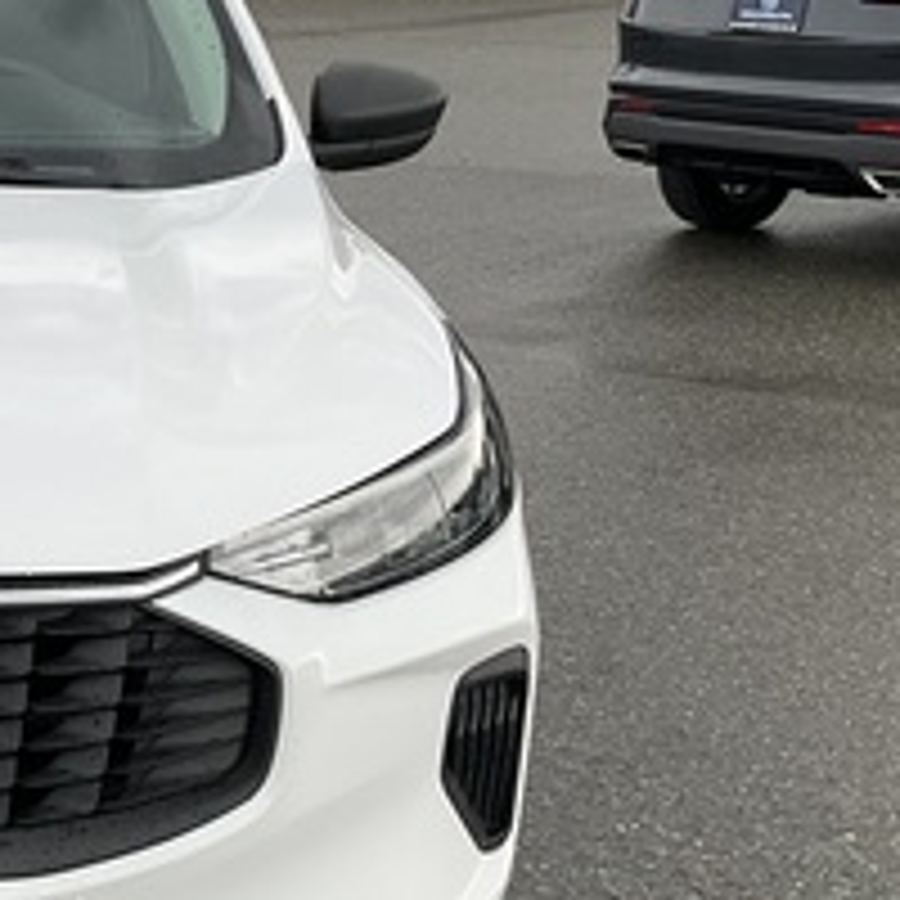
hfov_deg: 19.6
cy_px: 472
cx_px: -234
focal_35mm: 82
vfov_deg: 21.1
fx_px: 2412
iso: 20
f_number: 1.8
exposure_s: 1/215
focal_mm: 3
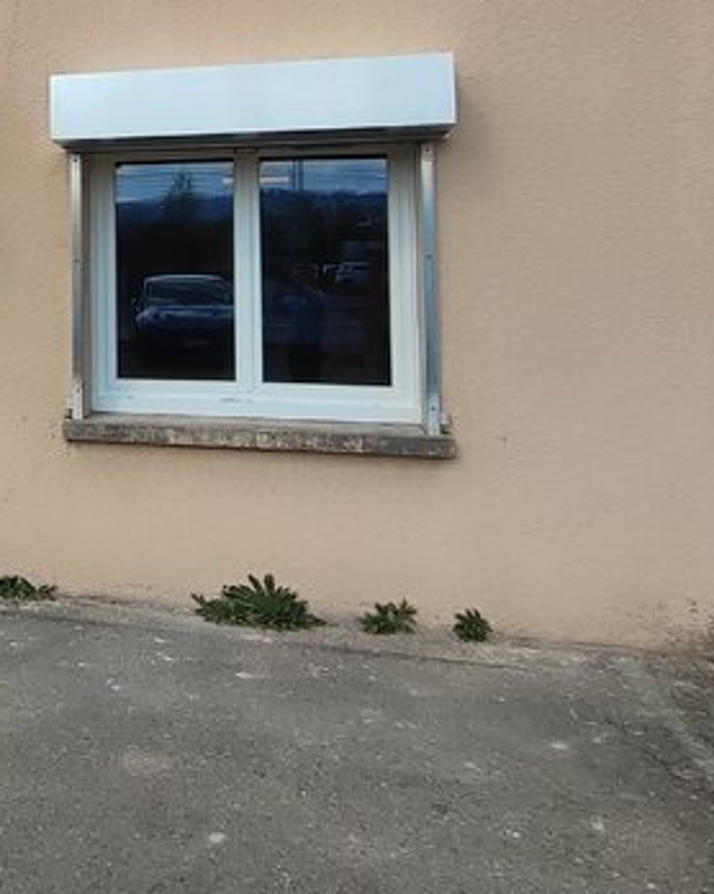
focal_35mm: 35
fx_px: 925
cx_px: -116
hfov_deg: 34.8
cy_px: 211
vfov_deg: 49.3
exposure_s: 1/1028
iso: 51
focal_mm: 1.66
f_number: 2.2
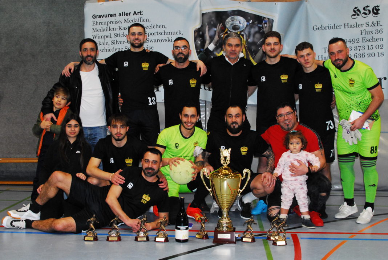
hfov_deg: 38.8
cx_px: 194
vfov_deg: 26.6
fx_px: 551
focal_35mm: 51
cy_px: 130
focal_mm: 34
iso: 1600
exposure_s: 1/60
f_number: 5.6
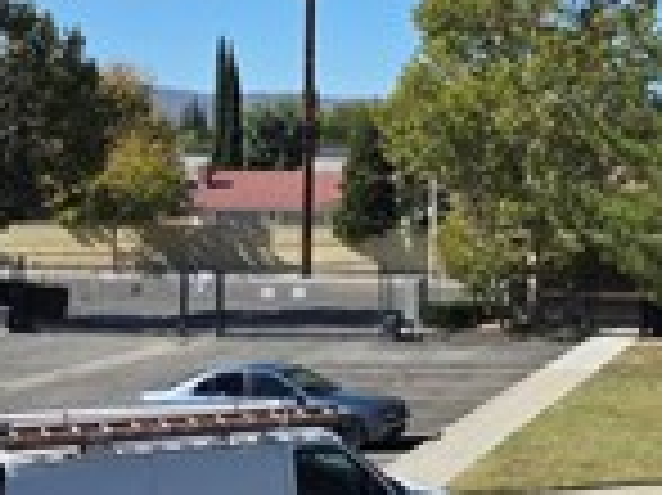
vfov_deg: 14.7
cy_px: 144
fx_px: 1911
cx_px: 594
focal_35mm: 100
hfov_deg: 19.3
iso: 80
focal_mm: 6.3
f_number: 1.7
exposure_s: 1/7944
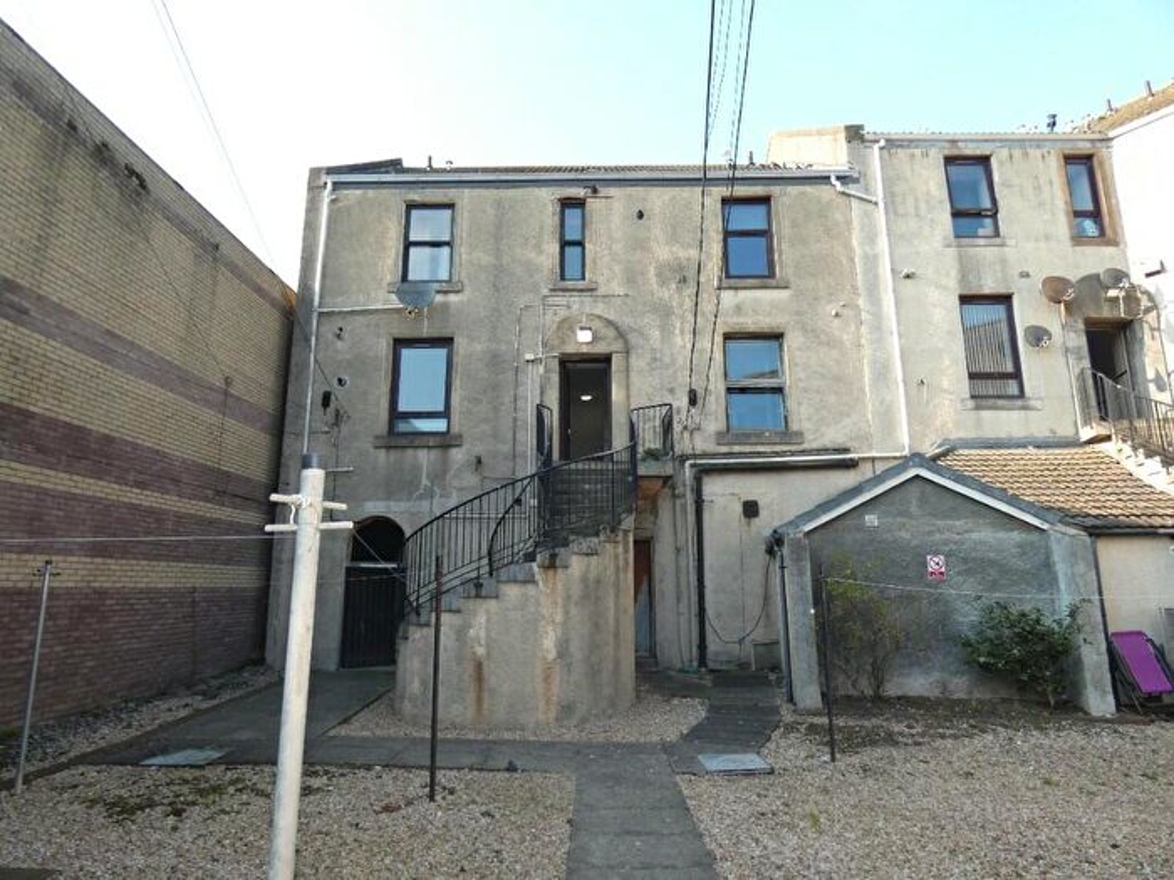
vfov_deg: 66.0
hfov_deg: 81.7
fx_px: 678
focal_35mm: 20
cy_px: 440
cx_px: 587
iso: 80
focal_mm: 3.6
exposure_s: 1/250
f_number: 2.8
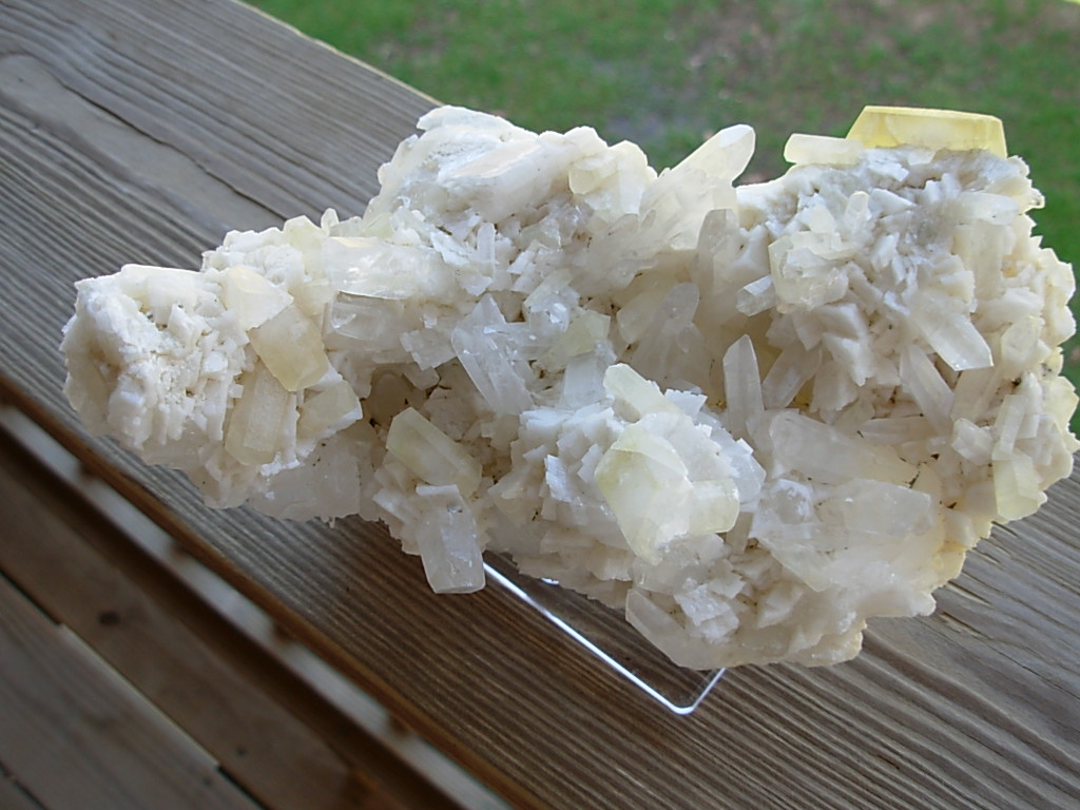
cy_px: 405
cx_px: 540
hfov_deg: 49.0
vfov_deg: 37.7
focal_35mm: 38
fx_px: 1186
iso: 50
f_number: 2.9
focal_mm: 6.3
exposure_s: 1/90.5
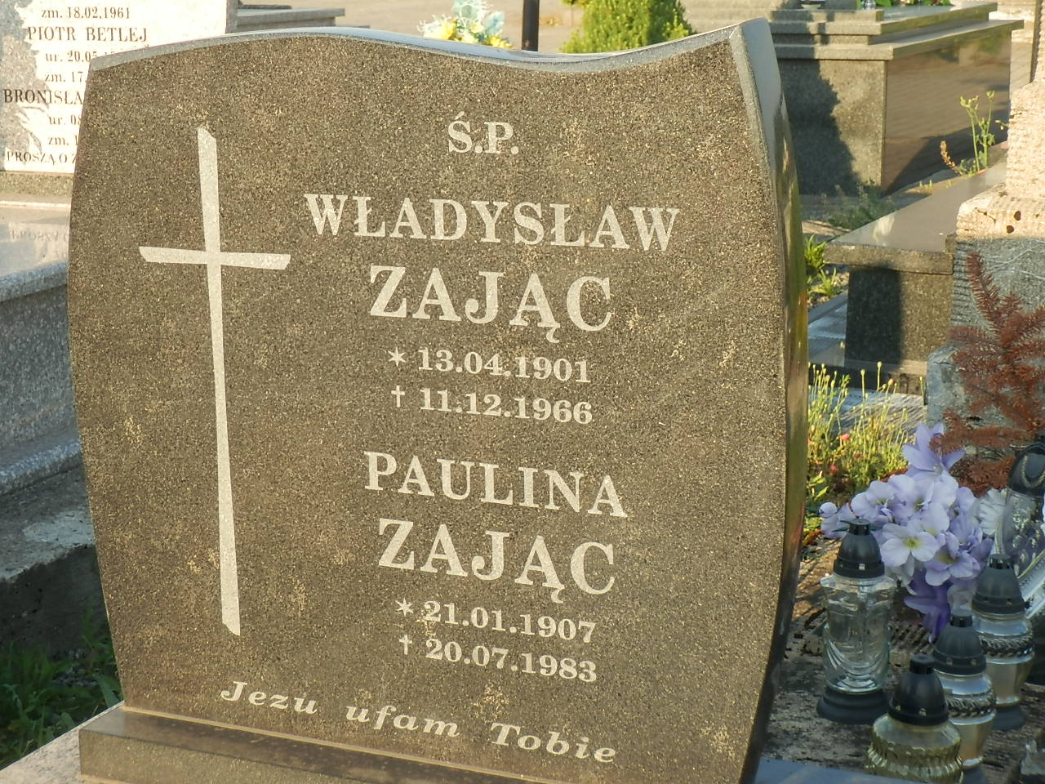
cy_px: 392
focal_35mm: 88
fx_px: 2657
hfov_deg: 22.3
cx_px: 522
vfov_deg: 16.8
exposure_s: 1/125
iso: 80
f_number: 5.1
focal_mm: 15.5
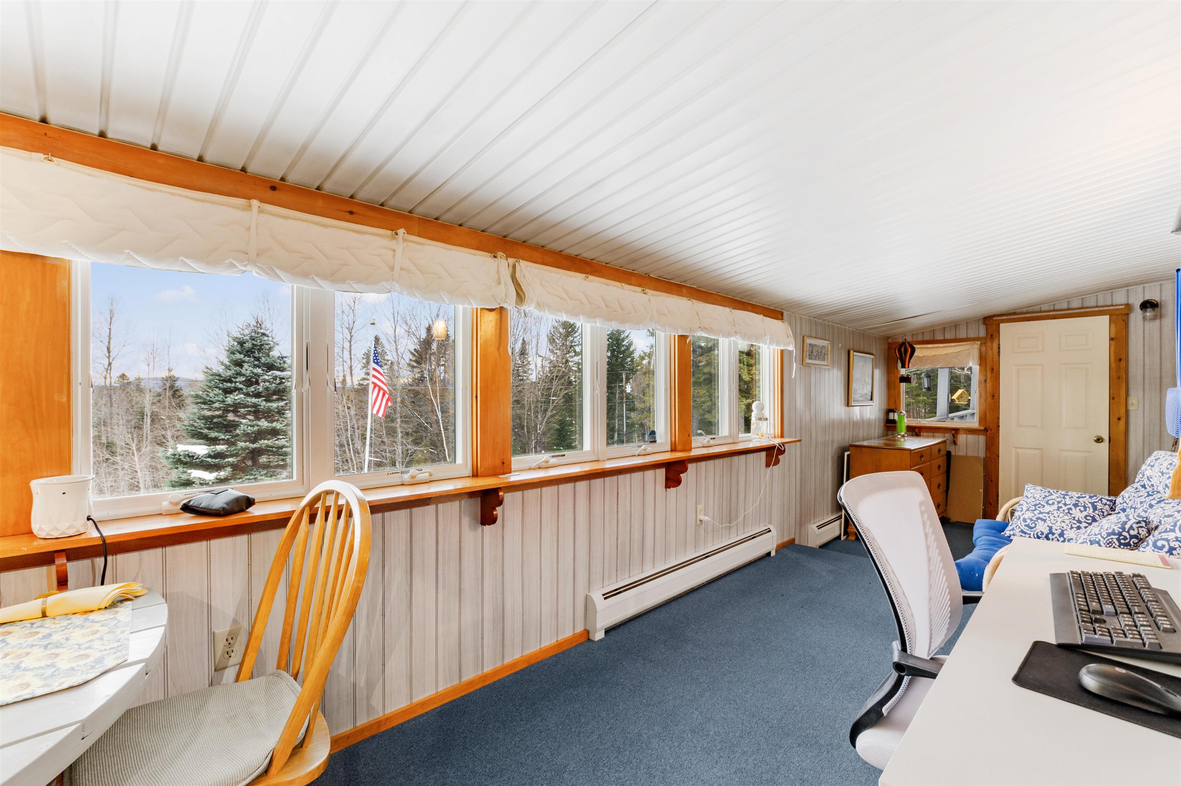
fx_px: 492
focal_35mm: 15
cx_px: 590
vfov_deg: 77.3
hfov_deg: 100.4
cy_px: 393
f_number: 8
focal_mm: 10
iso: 64
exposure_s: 1/1.67
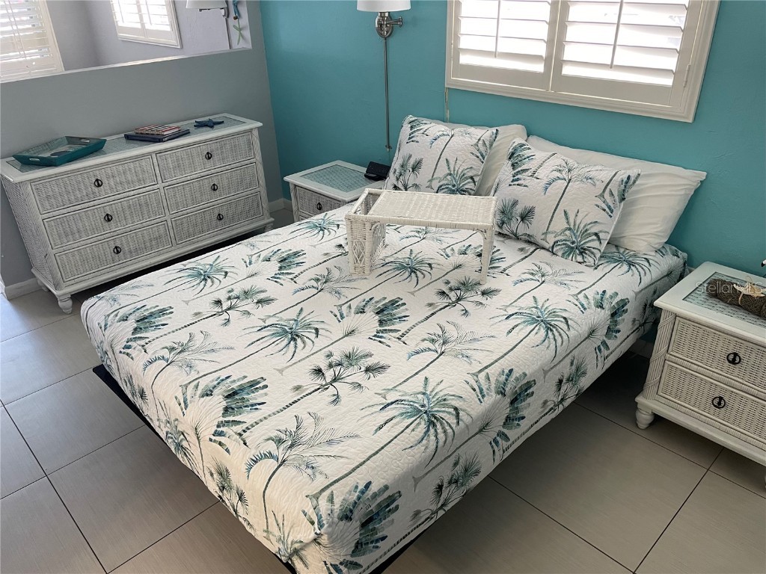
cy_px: 287
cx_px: 383
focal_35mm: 26
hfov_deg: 67.3
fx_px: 575
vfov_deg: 53.1
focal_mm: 4.2
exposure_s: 1/60
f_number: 1.6
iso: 100
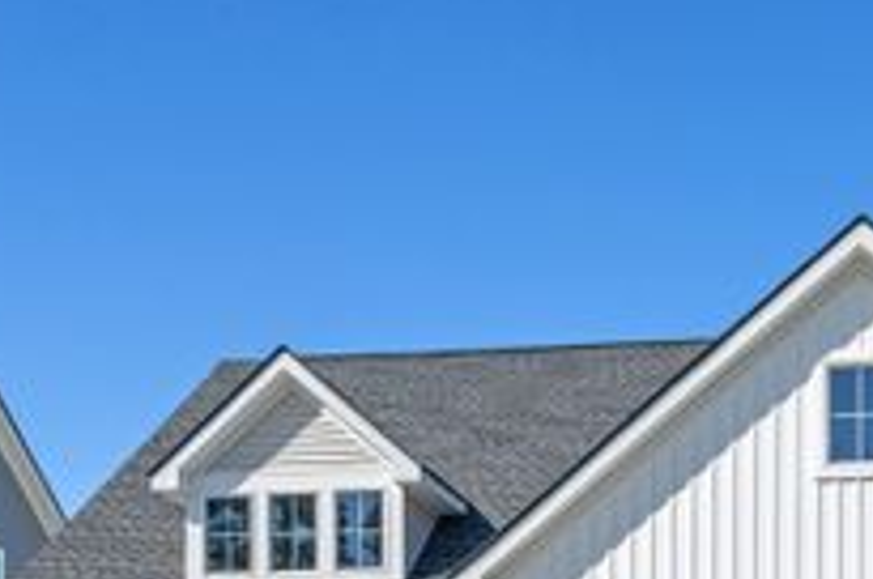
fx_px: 1598
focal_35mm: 66
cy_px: 679
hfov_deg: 30.3
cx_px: 592
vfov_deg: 19.4
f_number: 8
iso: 200
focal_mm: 27
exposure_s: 1/250
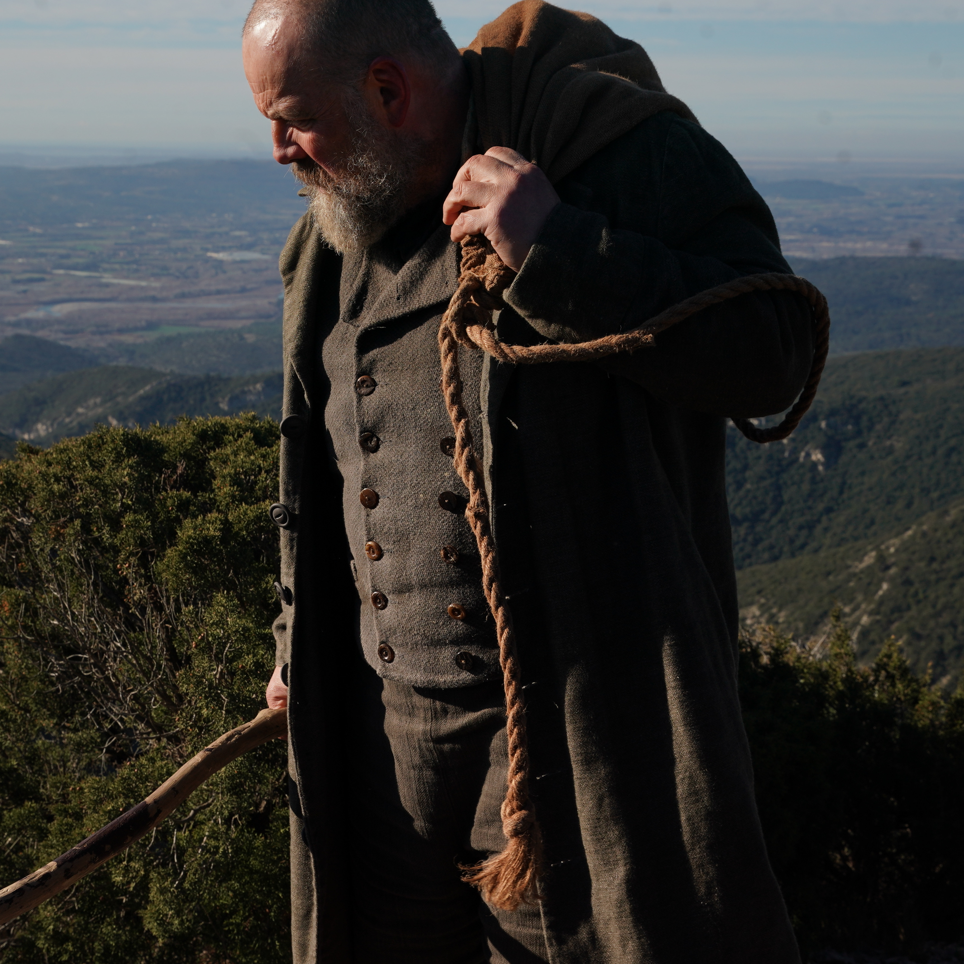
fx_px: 2048
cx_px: 404
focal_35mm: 65
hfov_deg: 26.5
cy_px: 475
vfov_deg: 26.5
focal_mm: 44
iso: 200
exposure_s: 1/640
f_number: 11
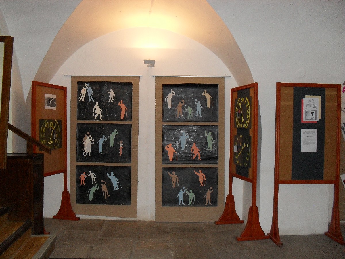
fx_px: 349
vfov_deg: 40.7
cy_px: 130
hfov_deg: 52.6
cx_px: 172
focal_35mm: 35
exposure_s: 1/45
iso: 200
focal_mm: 6.3
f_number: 3.2
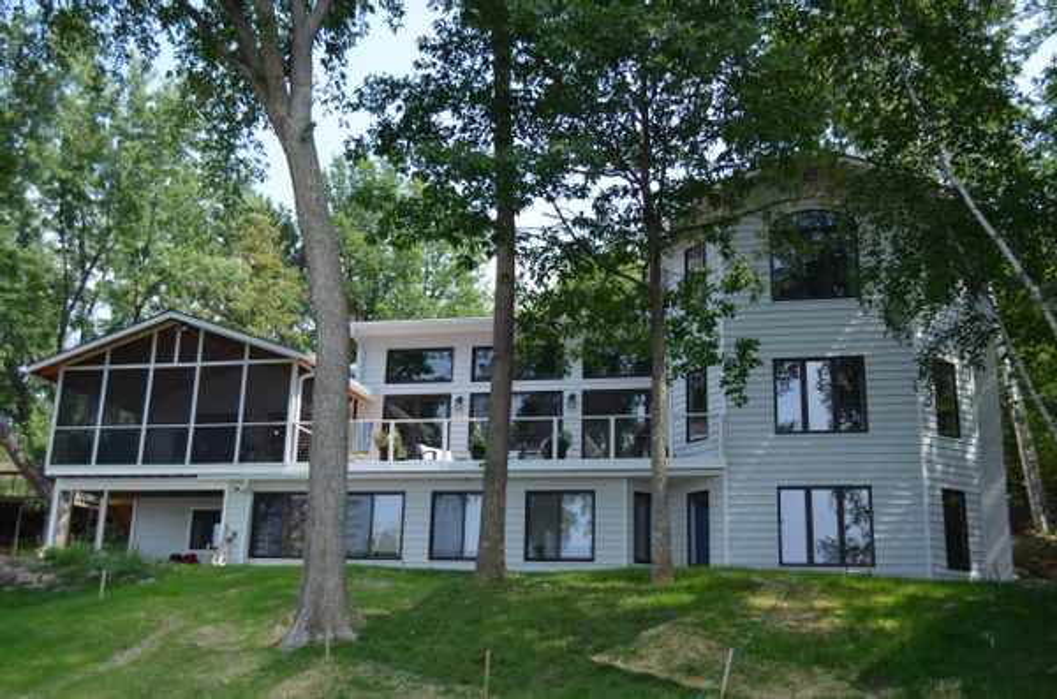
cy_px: 350
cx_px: 528
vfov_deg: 36.7
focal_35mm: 36
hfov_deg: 53.2
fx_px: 1054
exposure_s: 1/1000
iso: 400
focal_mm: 24
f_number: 4.5
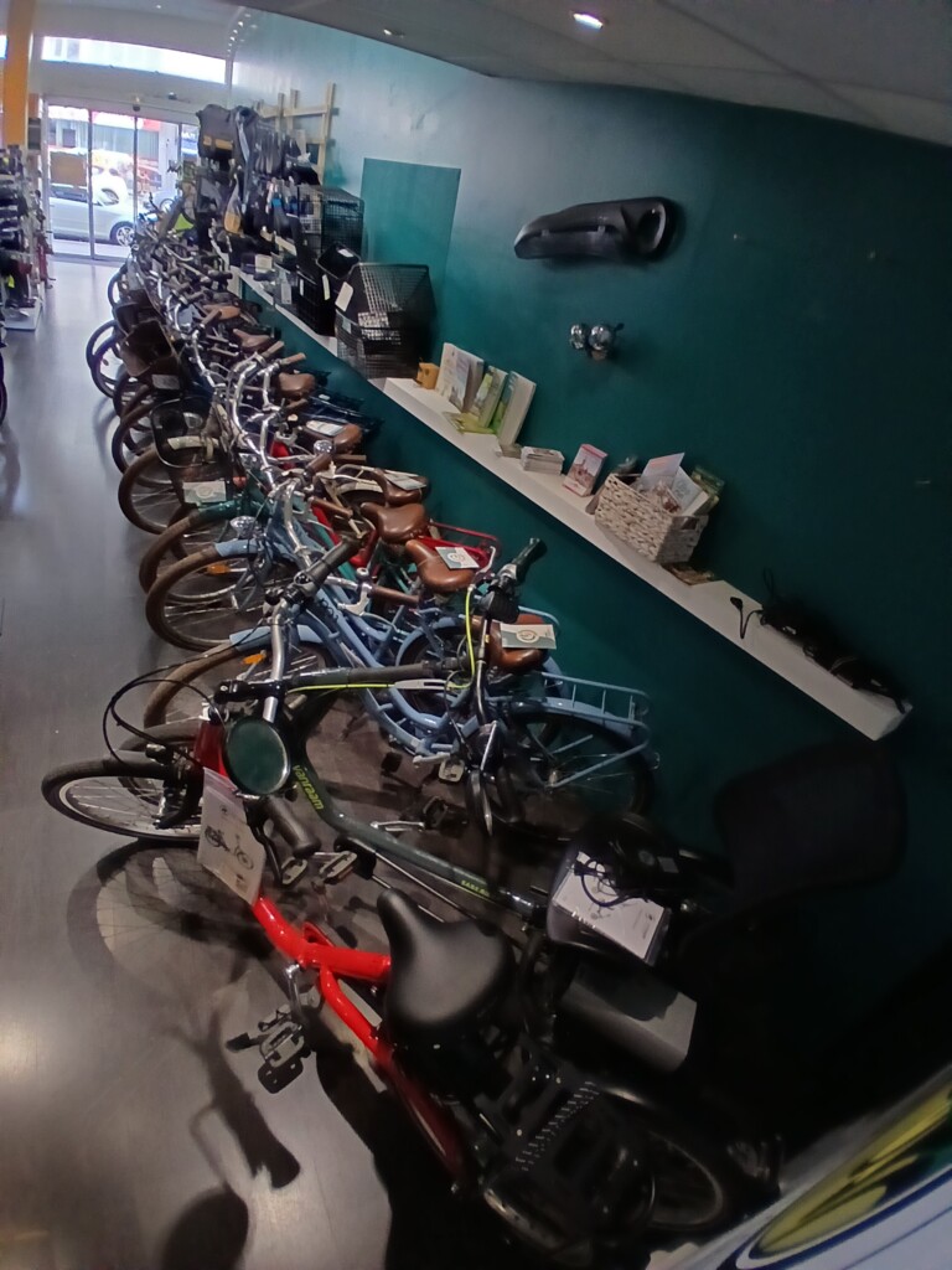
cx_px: 476
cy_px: 635
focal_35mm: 17
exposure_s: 1/33.3
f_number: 2.2
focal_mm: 1.4
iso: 400
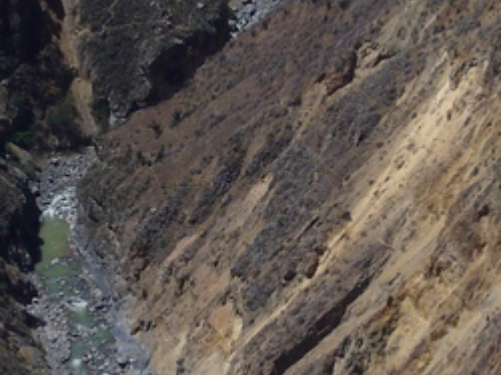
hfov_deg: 7.6
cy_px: 219
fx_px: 3788
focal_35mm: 262
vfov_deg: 5.7
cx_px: 393
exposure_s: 1/250
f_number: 10
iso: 80
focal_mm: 13.2
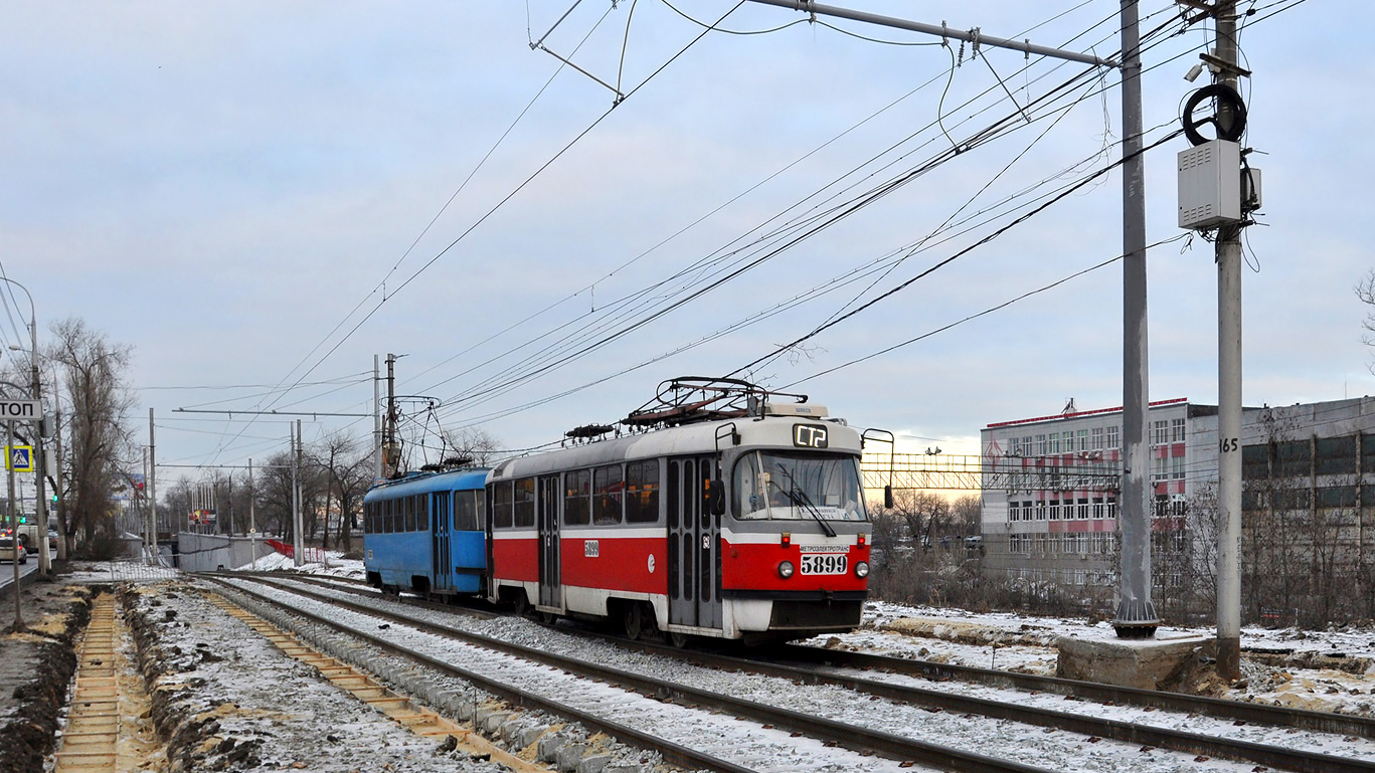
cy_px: 400
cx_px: 653
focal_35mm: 31
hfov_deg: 62.6
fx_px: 1130
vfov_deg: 37.8
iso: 400
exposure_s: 1/200
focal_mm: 18
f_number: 5
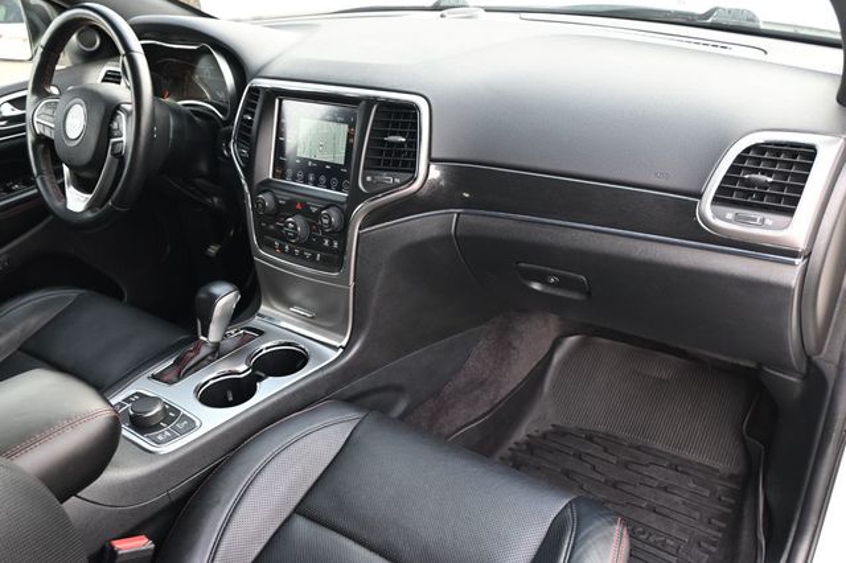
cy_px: 282
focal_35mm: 30
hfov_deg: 62.0
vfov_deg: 43.6
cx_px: 423
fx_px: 705
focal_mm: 20
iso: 560
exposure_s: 1/125
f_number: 3.8
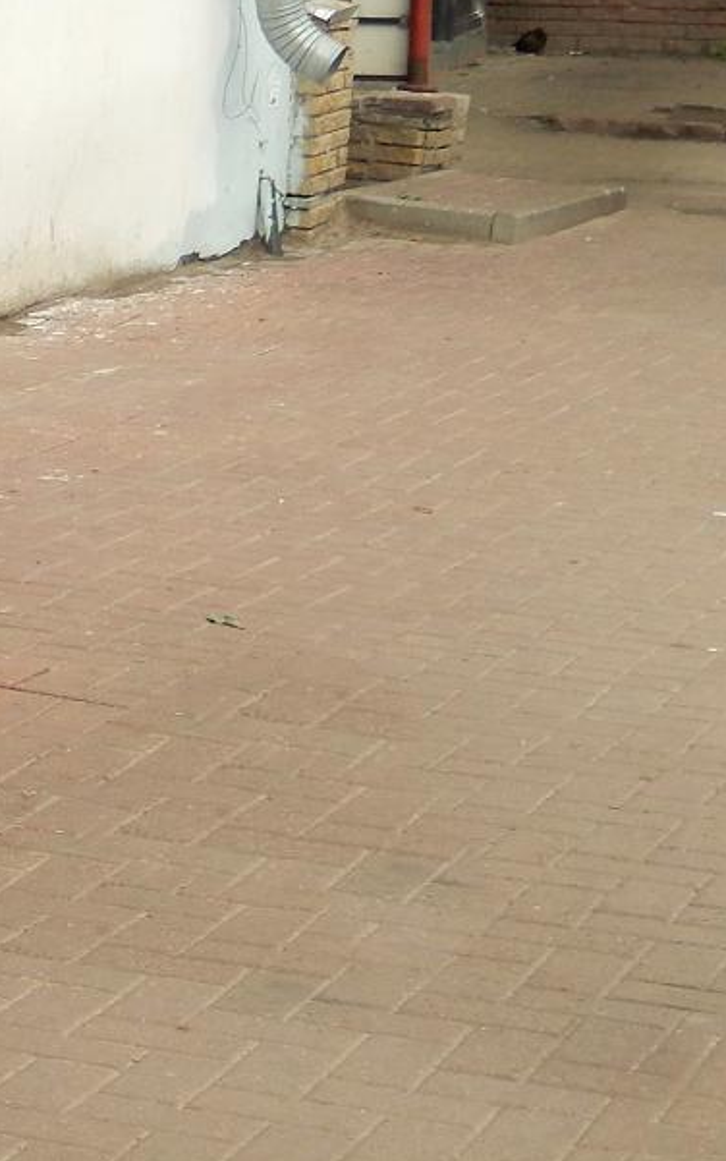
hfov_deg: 9.7
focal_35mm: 124
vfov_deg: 16.8
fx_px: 3923
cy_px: 850
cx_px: -857
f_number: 4.2
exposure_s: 1/125
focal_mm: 7.3
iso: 125
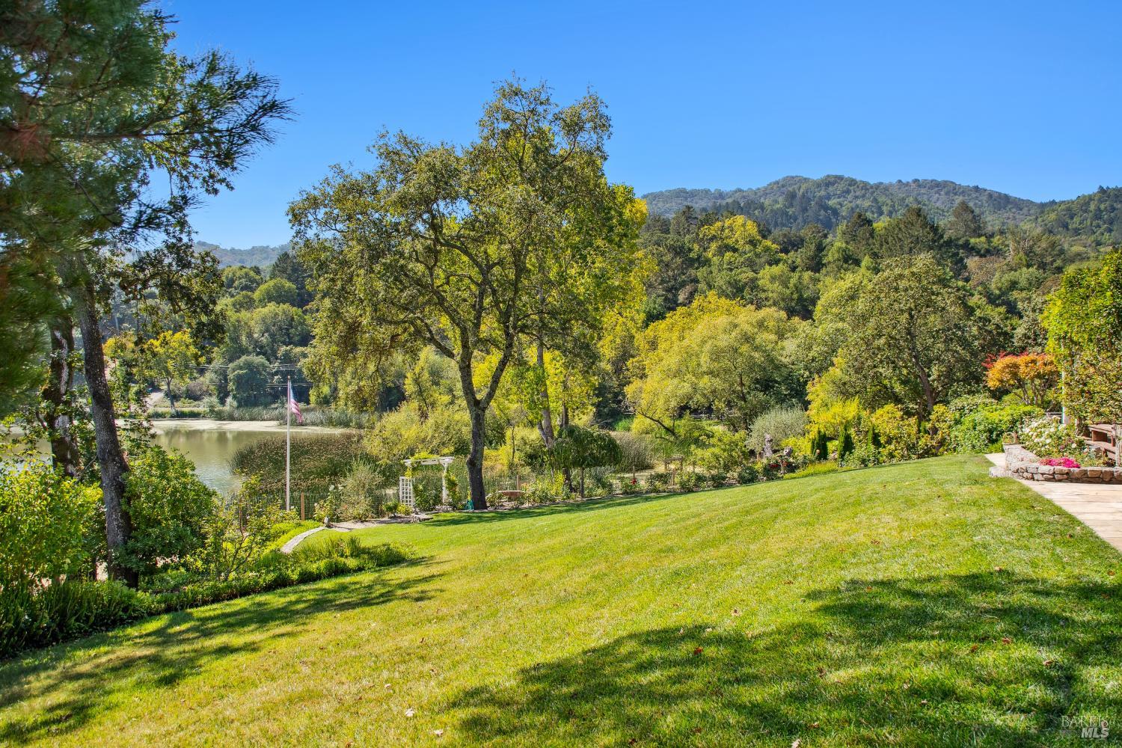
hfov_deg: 73.7
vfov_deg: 53.1
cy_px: 374
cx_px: 561
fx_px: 748
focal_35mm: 24
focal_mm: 24
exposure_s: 1/500
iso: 400
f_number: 8
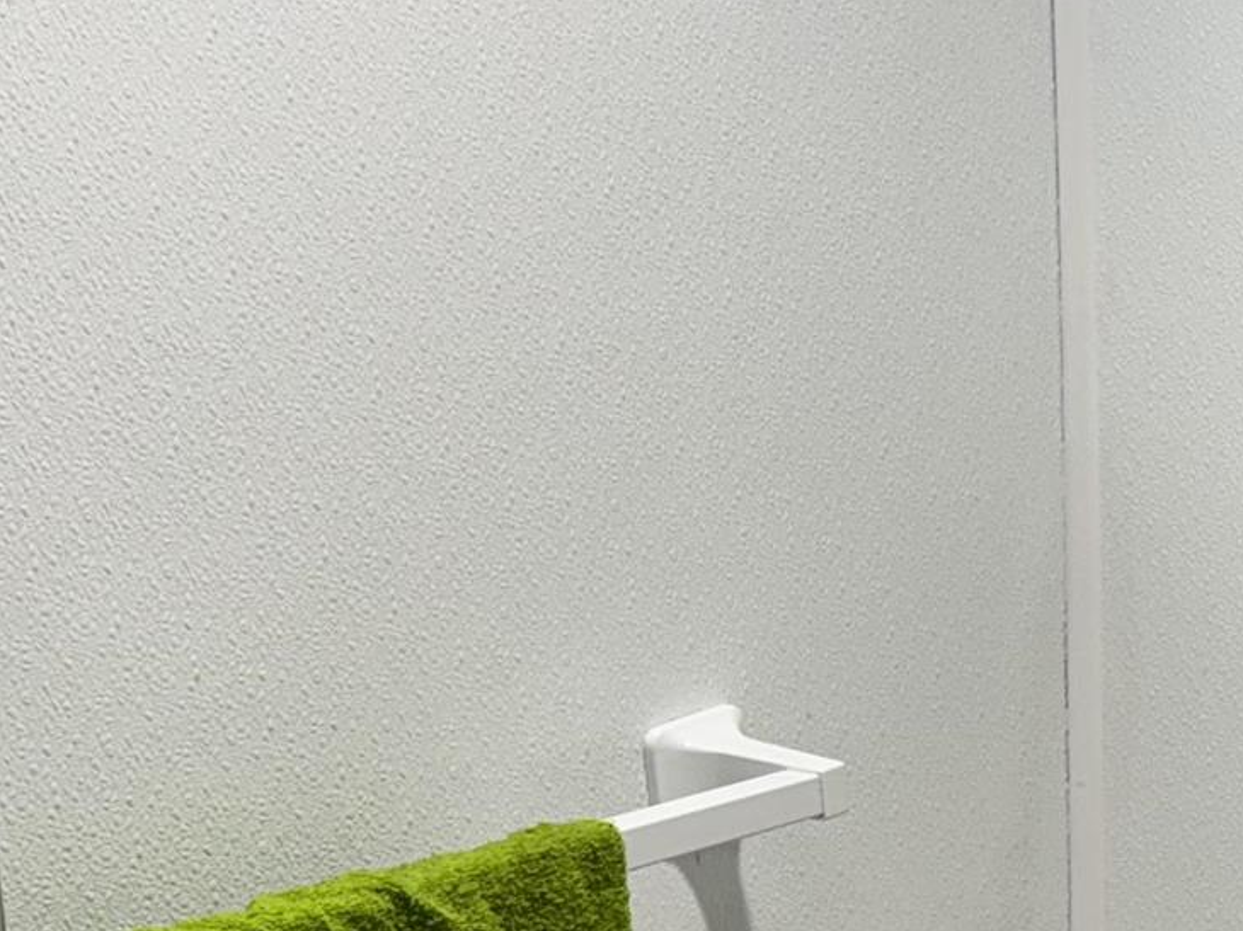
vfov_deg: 14.4
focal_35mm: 101
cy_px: 907
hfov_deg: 18.6
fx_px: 3626
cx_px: 1413
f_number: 1.78
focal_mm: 6.76
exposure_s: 1/120
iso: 50
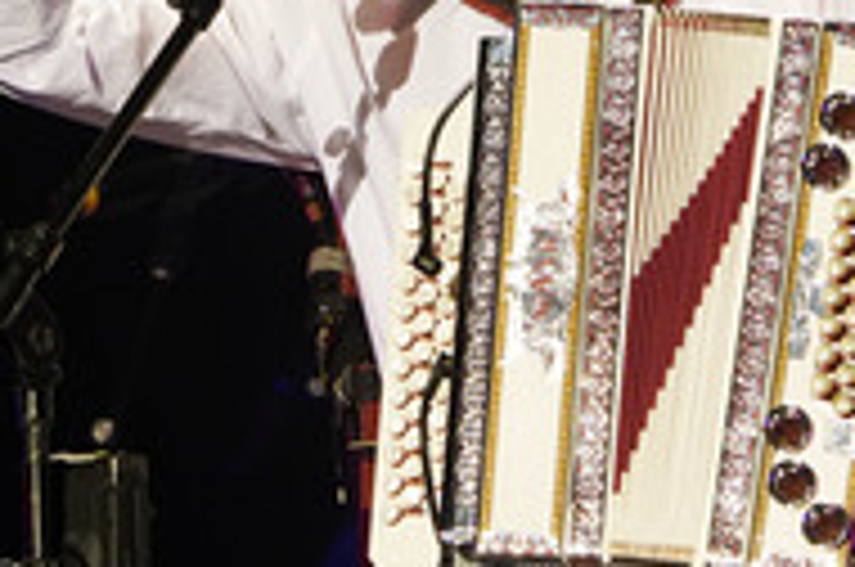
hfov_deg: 2.9
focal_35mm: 708
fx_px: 16787
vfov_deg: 1.9
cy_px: 32
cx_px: 461
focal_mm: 298
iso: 3200
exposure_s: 1/160
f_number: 5.6
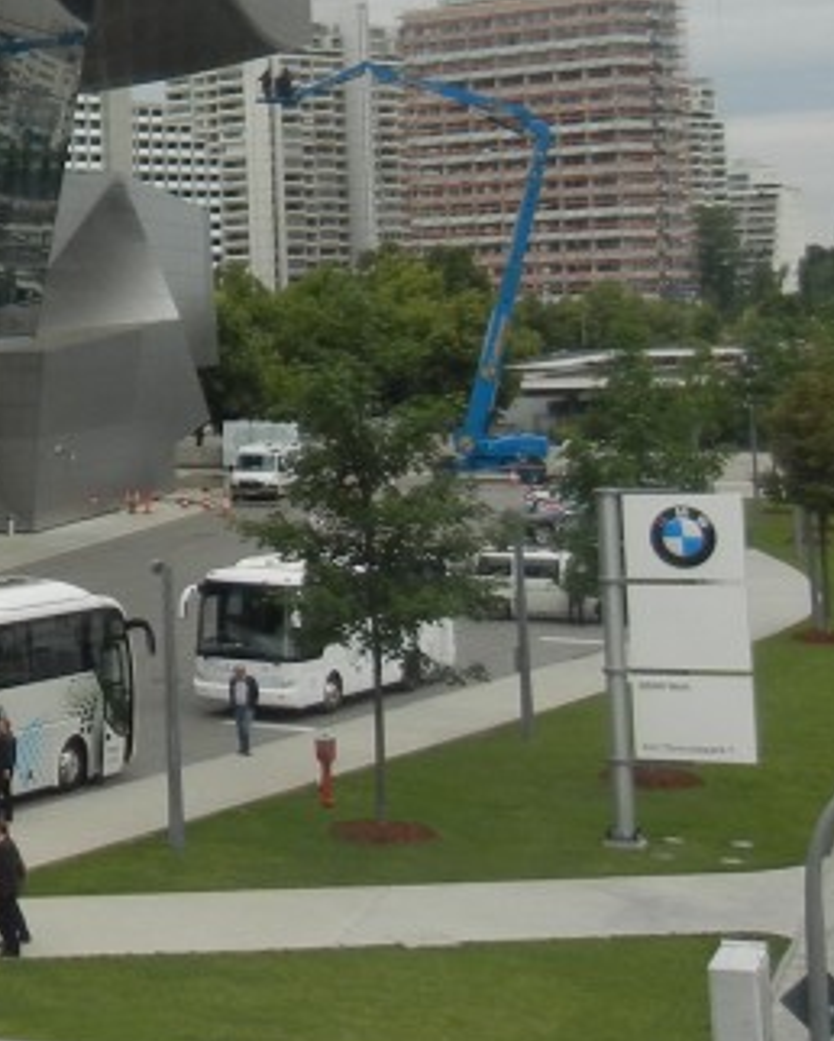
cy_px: 149
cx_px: -436
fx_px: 2867
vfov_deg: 20.3
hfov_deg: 15.2
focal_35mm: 93
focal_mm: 5.4
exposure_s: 1/320
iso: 160
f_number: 7
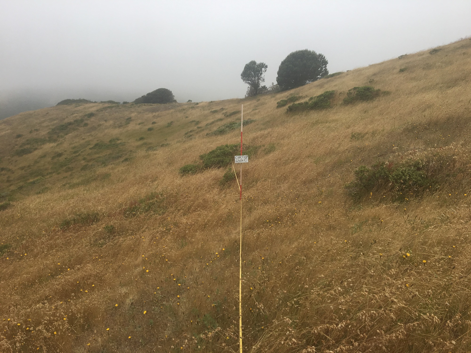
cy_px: 176
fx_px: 395
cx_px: 236
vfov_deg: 48.2
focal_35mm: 29
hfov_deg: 61.7
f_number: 2.2
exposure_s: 1/2137
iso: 25
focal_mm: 4.15
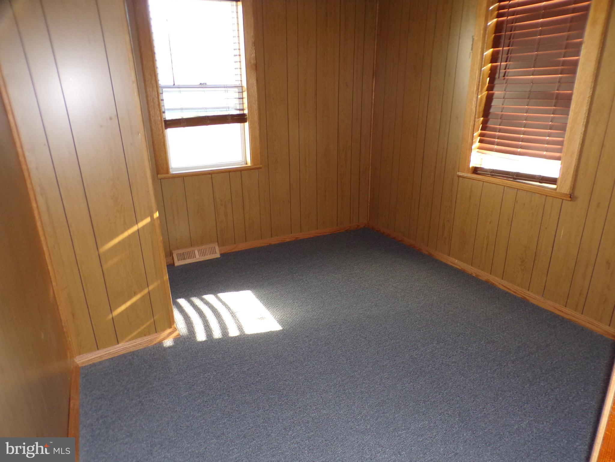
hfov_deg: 71.6
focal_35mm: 24
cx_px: 308
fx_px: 426
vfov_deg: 56.8
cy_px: 231
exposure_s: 1/34
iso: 200
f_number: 3
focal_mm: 4.3
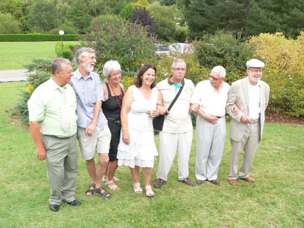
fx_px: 316
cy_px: 114
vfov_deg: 39.7
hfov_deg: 51.3
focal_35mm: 36
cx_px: 152
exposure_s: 1/160
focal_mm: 6
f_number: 4
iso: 80
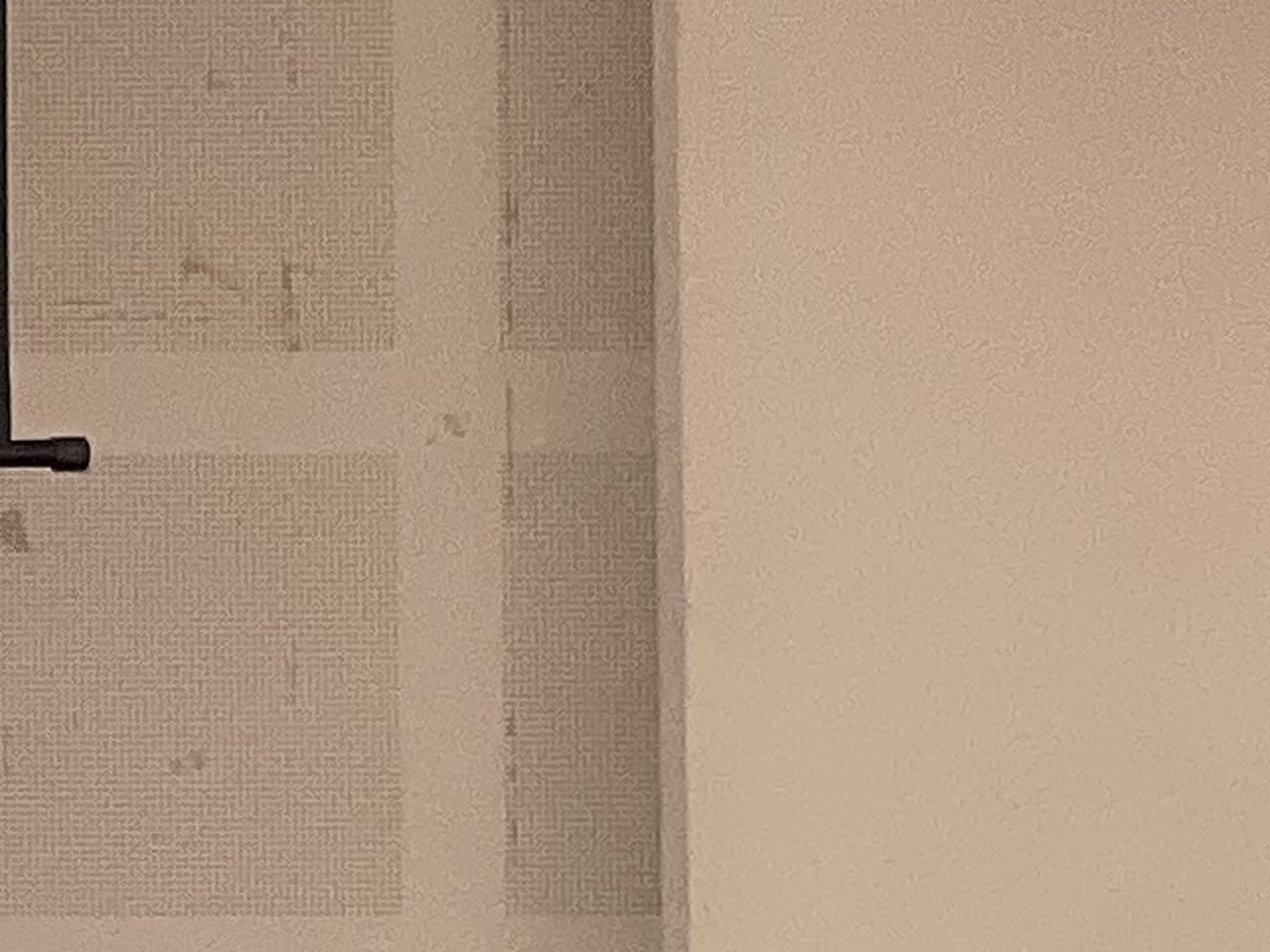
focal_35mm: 326
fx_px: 11958
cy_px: 399
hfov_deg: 5.7
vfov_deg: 4.6
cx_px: -2524
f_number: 2
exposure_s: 1/120
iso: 160
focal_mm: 6
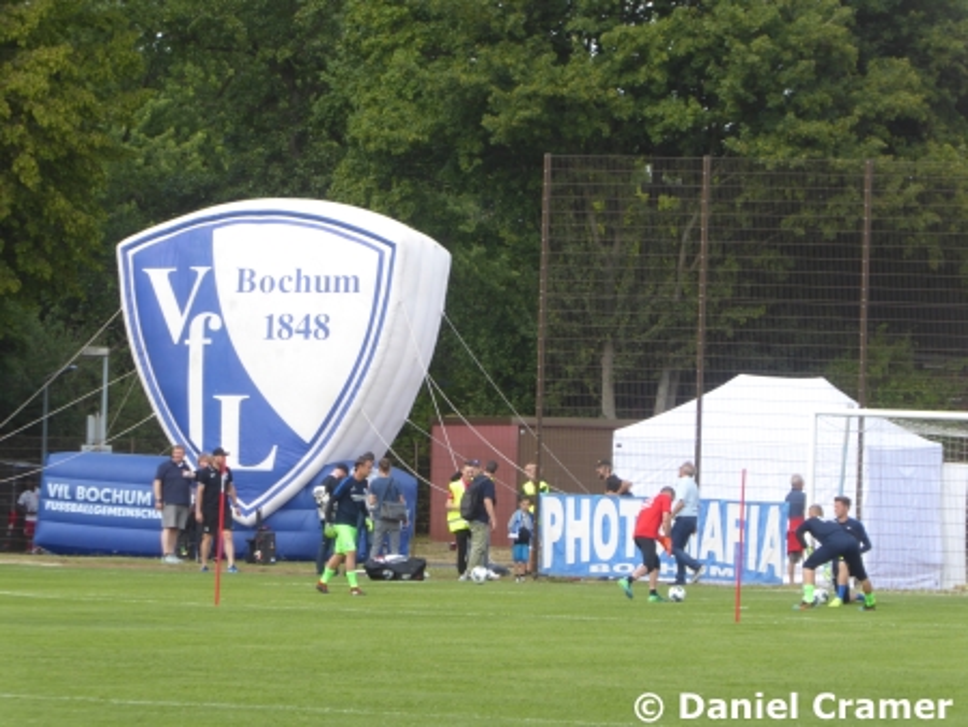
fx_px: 8394
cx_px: 484
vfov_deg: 5.0
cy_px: 364
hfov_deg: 6.6
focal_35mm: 300
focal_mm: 53.8
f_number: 5.8
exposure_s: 1/80
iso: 100
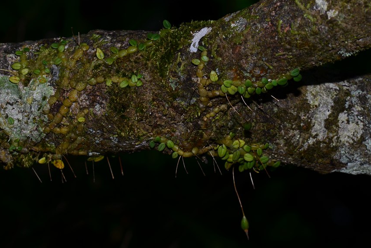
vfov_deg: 8.6
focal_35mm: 160
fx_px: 1644
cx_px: 183
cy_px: 124
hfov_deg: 12.9
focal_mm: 105
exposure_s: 1/125
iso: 100
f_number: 13
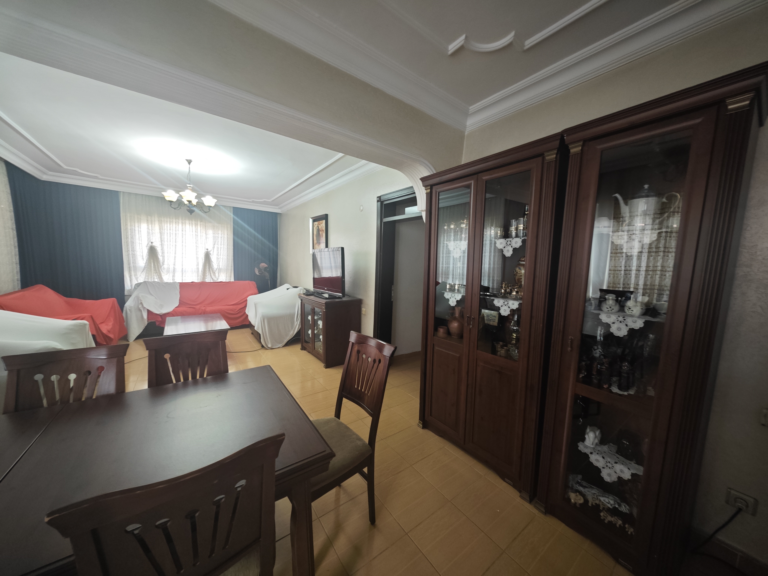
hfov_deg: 110.5
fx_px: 266
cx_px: 384
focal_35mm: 12
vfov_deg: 94.5
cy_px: 288
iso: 400
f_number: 1.8
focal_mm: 2.03
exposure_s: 1/33.3
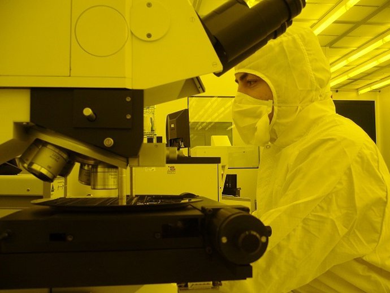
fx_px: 394
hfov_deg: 52.6
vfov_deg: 40.7
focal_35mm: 35
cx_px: 195
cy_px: 146
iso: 100
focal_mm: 5.8
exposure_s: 1/30
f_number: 2.8
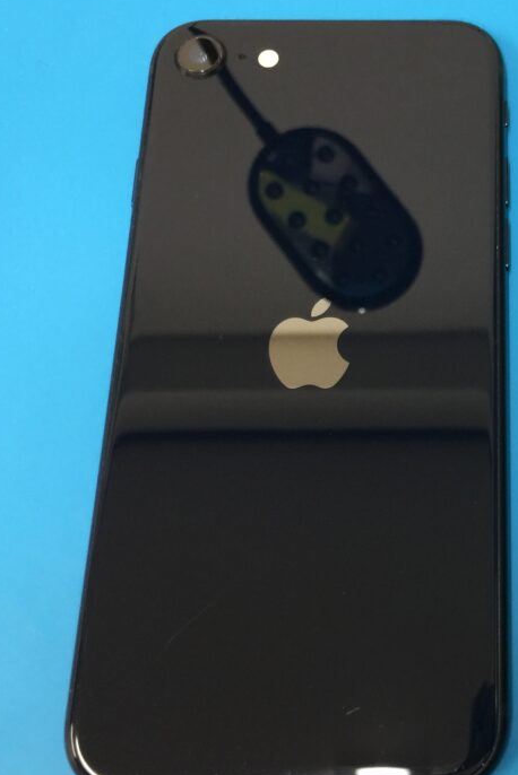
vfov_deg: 43.6
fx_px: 970
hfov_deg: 28.4
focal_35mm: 45
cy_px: 381
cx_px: 497
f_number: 2.2
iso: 64
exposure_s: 1/15
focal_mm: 4.15
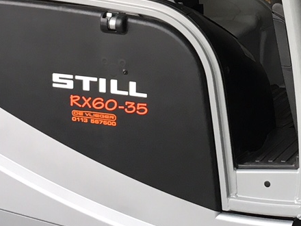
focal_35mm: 133
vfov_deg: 11.0
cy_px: -42
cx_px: 228
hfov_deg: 14.8
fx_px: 1156
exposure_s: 1/33
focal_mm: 4.15
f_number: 2.2
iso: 25
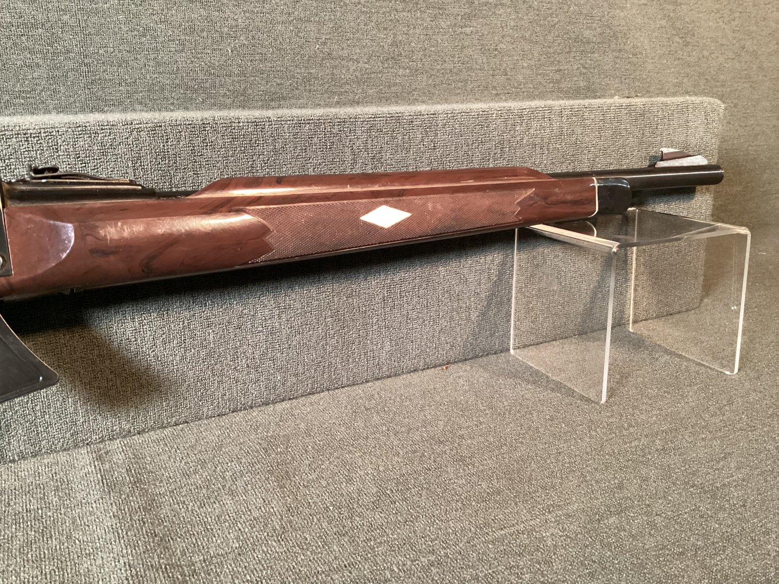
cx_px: 390
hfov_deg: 58.3
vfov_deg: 45.4
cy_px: 292
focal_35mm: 31
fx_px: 698
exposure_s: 1/40
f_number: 2.4
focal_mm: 3.3
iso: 400
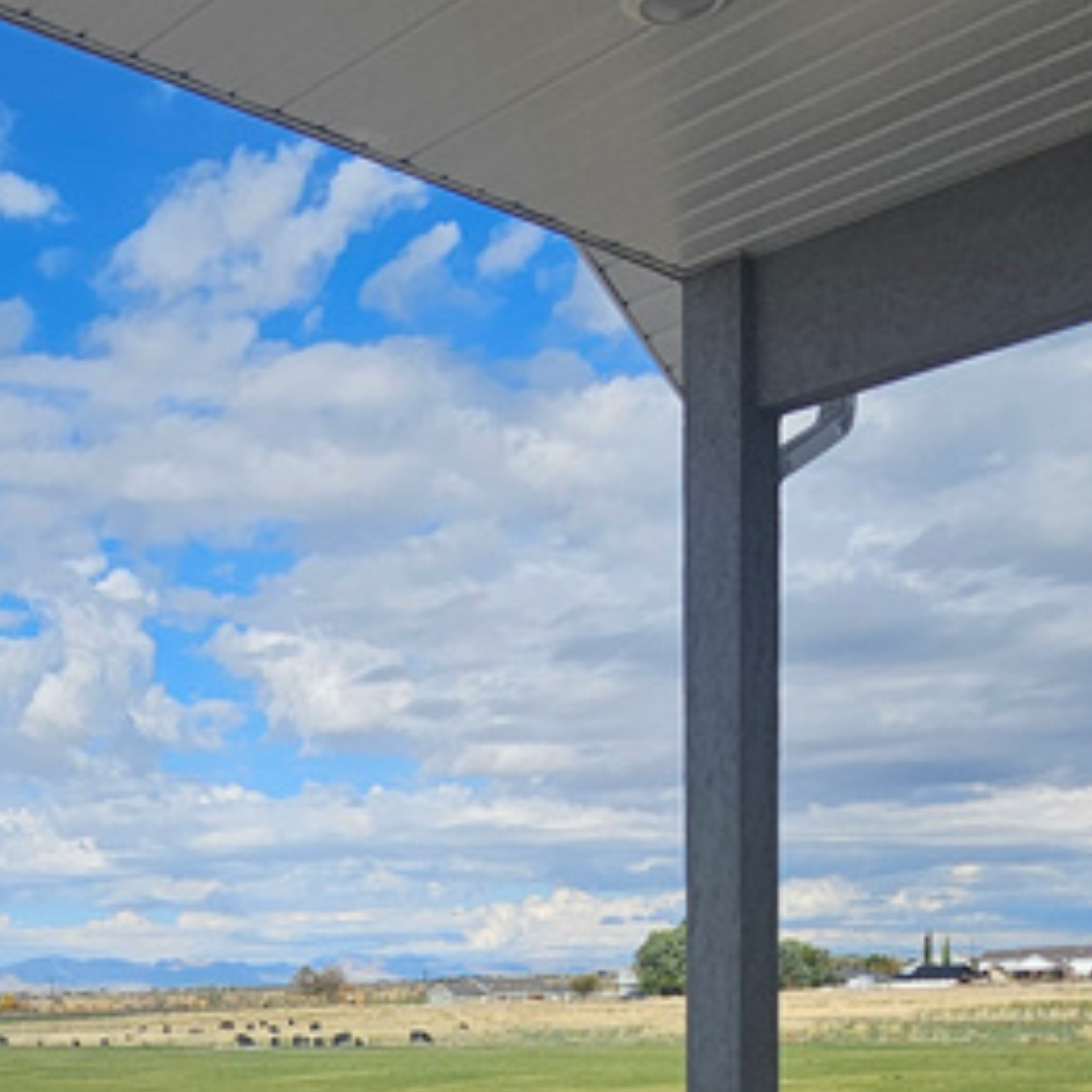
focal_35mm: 45
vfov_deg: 32.0
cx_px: 351
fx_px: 1606
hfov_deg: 37.1
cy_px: 1272
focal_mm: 2.2
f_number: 2.2
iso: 50
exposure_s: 1/3100
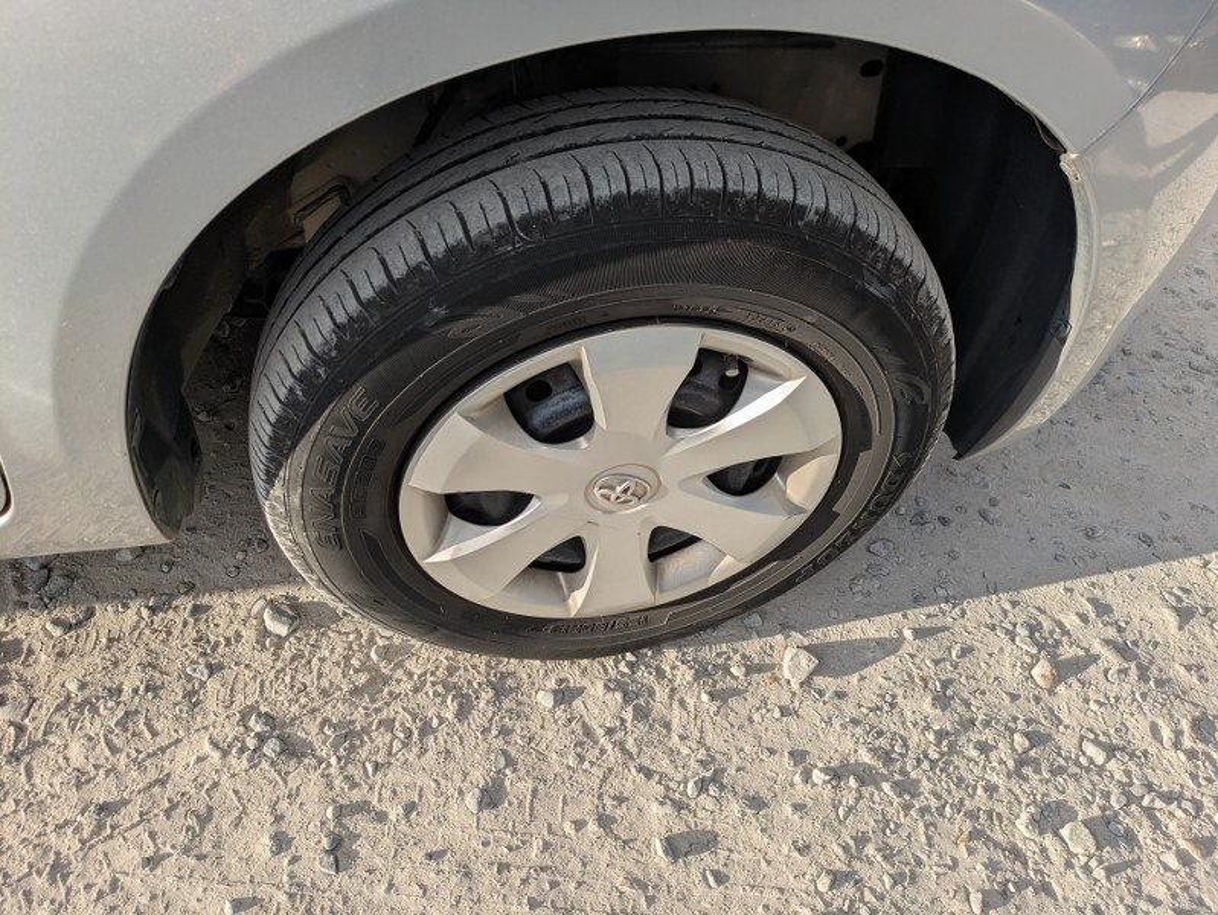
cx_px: 609
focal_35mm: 25
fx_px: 880
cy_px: 458
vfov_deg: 54.9
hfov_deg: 69.4
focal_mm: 5.43
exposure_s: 1/888
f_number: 1.89
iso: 46
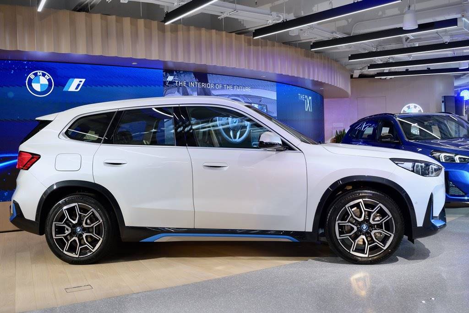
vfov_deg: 36.0
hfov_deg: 51.9
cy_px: 156
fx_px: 482
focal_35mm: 37
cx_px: 234
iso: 1600
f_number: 5
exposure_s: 1/200
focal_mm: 37
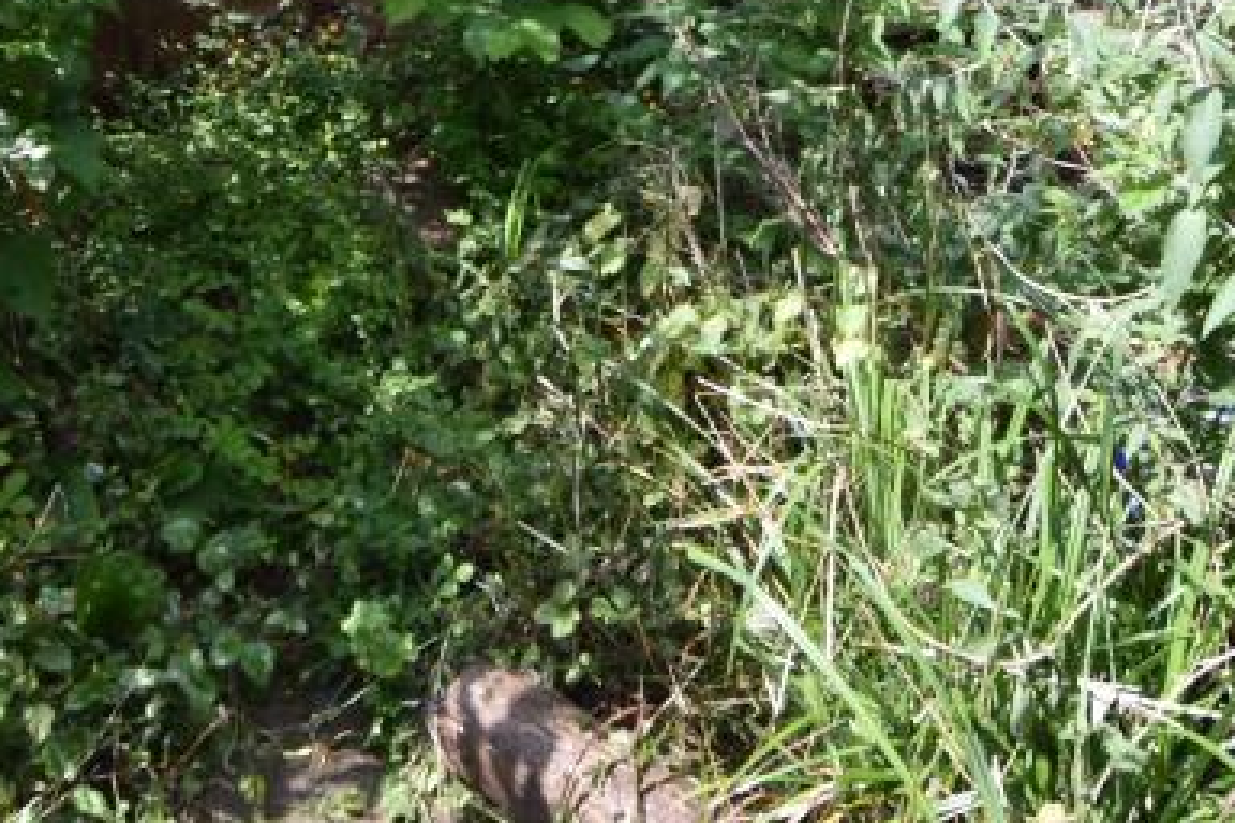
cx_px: 540
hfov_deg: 48.3
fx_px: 1372
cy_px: -133
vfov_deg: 29.3
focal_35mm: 40
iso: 100
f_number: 5.6
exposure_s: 1/125
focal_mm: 10
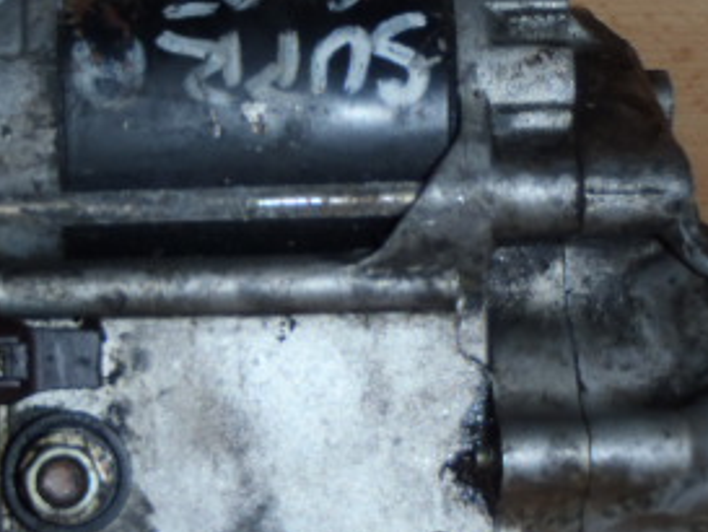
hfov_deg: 21.9
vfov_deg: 16.6
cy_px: 301
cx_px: 244
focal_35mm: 89
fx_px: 1821
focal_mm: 6.83
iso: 100
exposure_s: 1/40
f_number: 4.6
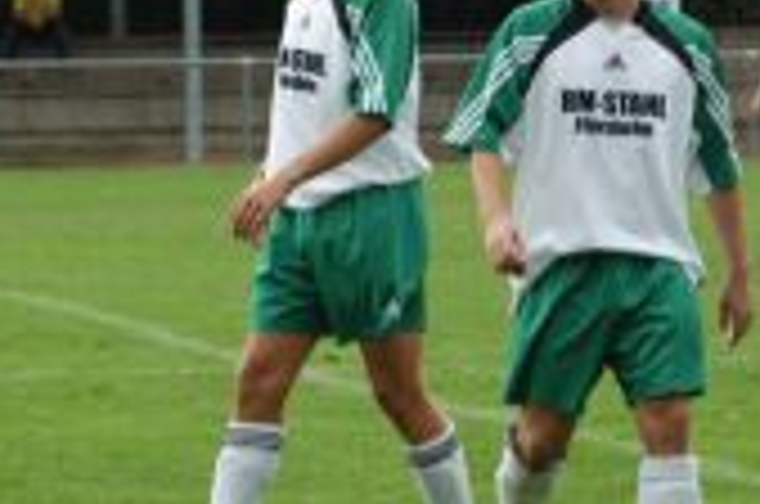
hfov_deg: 5.8
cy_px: 392
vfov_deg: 3.9
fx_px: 7480
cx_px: 711
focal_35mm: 355
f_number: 5
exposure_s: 1/350
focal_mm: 100
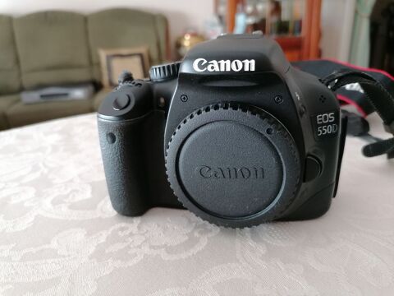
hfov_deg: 65.3
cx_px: 197
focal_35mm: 27
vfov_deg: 51.4
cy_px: 148
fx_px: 307
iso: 160
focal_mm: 4.75
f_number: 1.8
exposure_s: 1/33.3
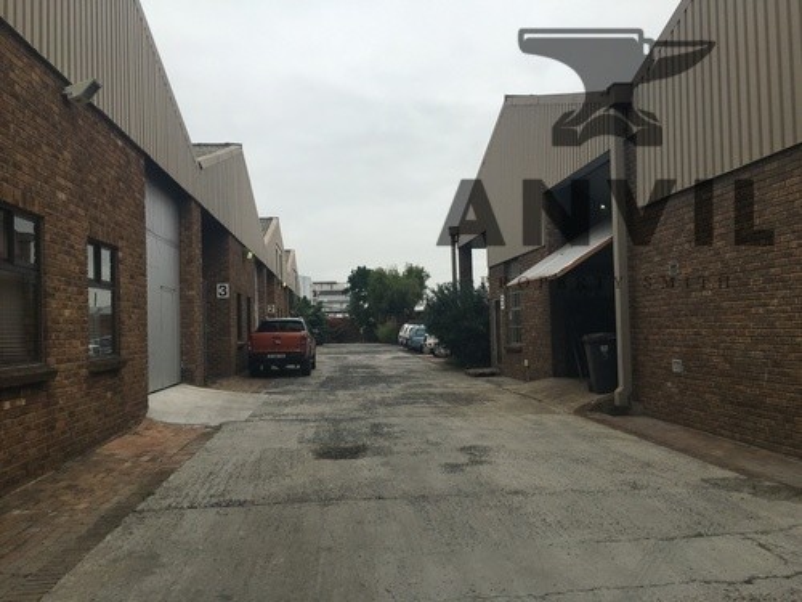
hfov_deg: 61.7
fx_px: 672
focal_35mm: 29
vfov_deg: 48.2
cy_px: 301
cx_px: 401
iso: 25
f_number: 2.2
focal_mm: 4.15
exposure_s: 1/382
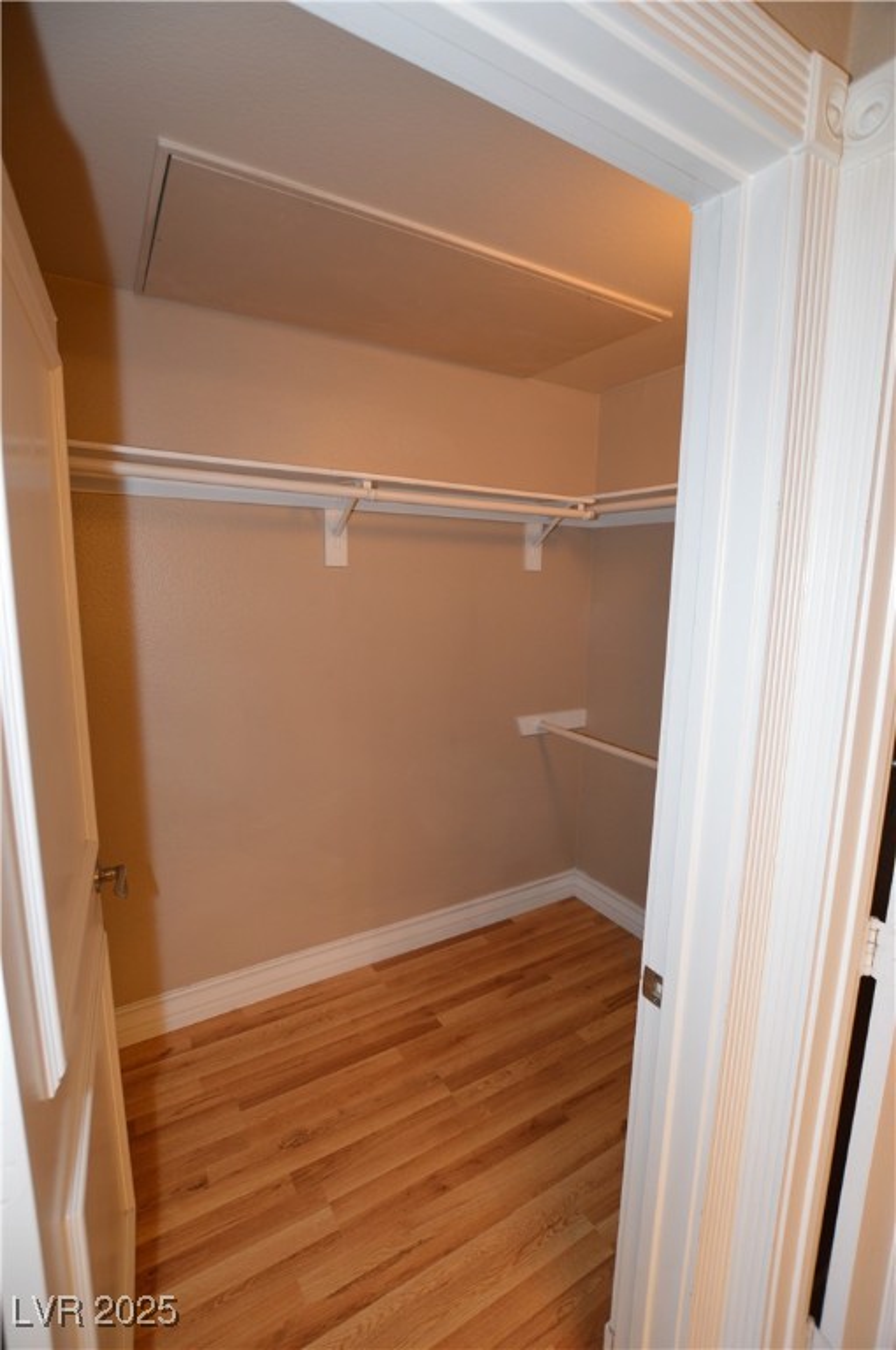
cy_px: 675
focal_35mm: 15
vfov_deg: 100.5
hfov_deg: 77.2
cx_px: 448
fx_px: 561
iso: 450
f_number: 3.5
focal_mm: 10
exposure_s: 1/60
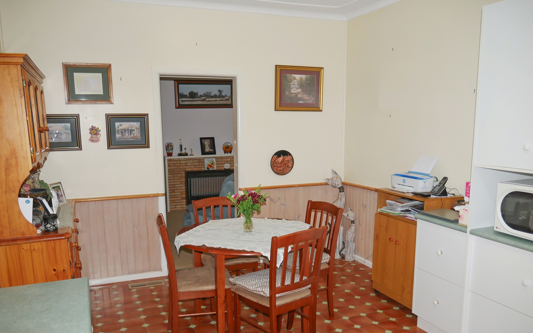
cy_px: 198
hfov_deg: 62.9
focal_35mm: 30
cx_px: 267
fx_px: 436
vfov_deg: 41.7
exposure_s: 1/60
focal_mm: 14
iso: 320
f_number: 3.5
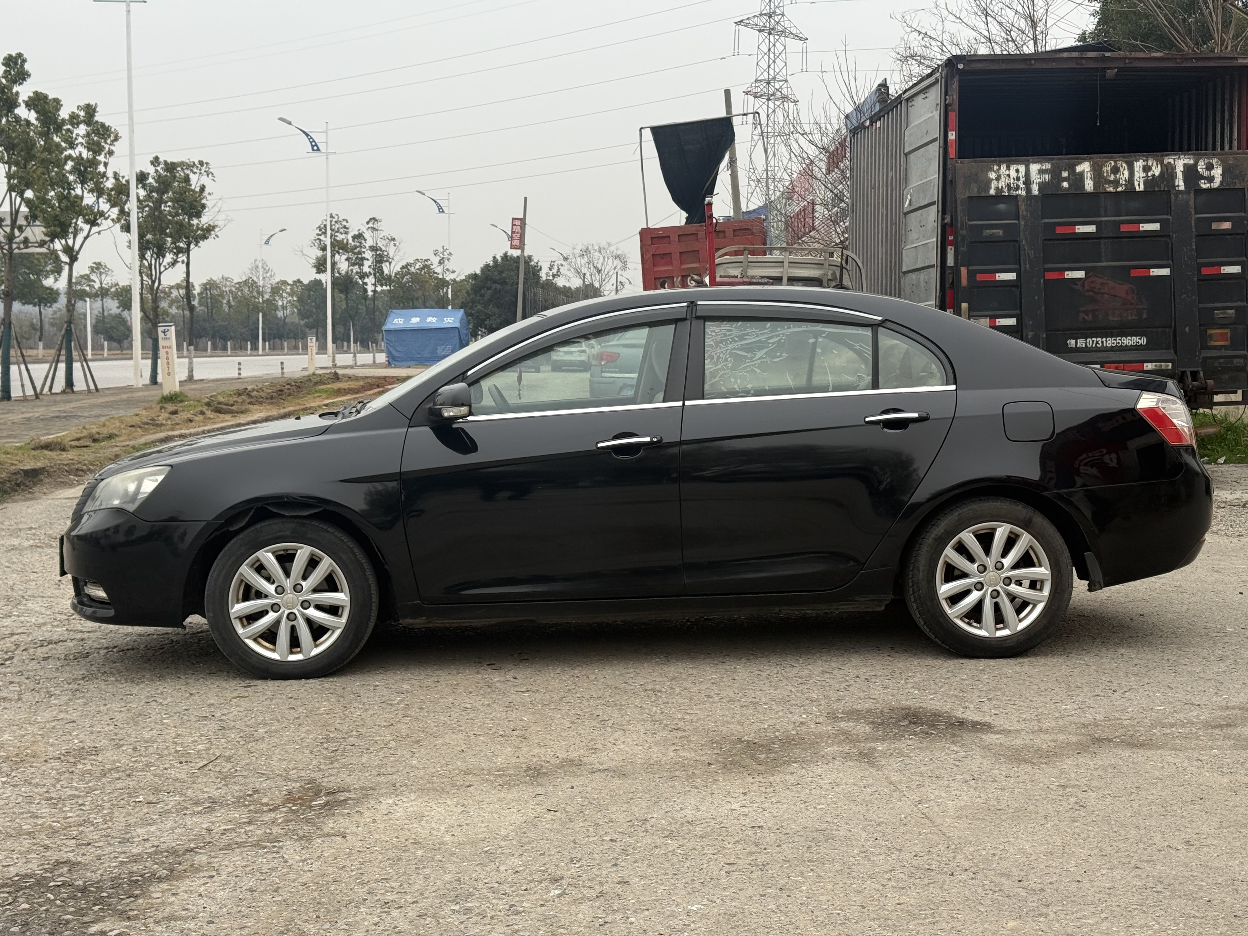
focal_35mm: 48
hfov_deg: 39.7
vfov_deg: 30.3
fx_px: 1731
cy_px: 468
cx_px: 624
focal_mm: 6.76
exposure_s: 1/719
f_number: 1.78
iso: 80
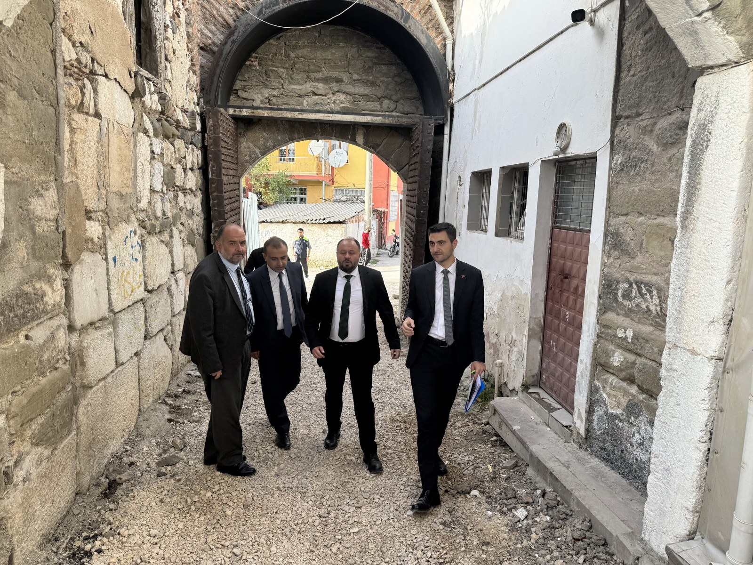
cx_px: 376
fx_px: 522
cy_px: 282
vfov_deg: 56.8
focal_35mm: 24
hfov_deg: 71.6
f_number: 1.78
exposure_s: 1/598
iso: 80
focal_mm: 6.76
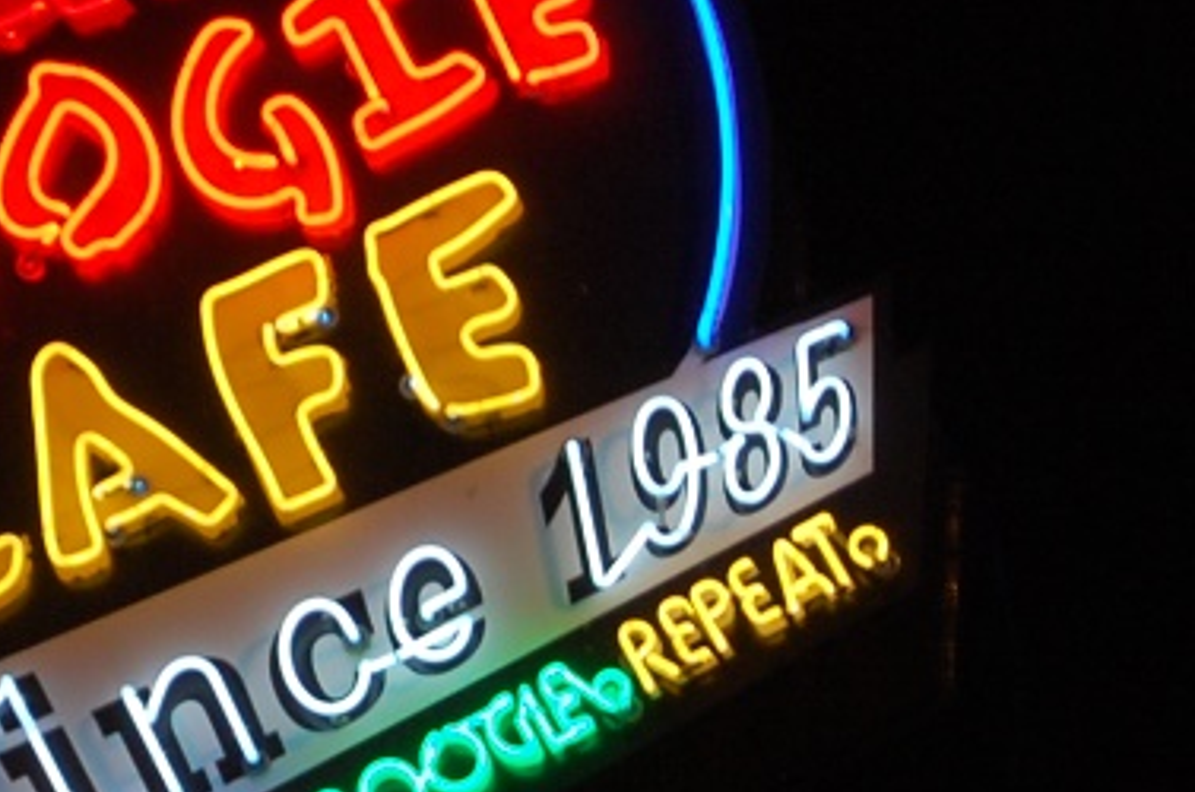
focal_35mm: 350
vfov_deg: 3.9
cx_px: 203
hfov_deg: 5.9
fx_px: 11602
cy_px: 312
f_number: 5.6
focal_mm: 55
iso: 400
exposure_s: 1/60
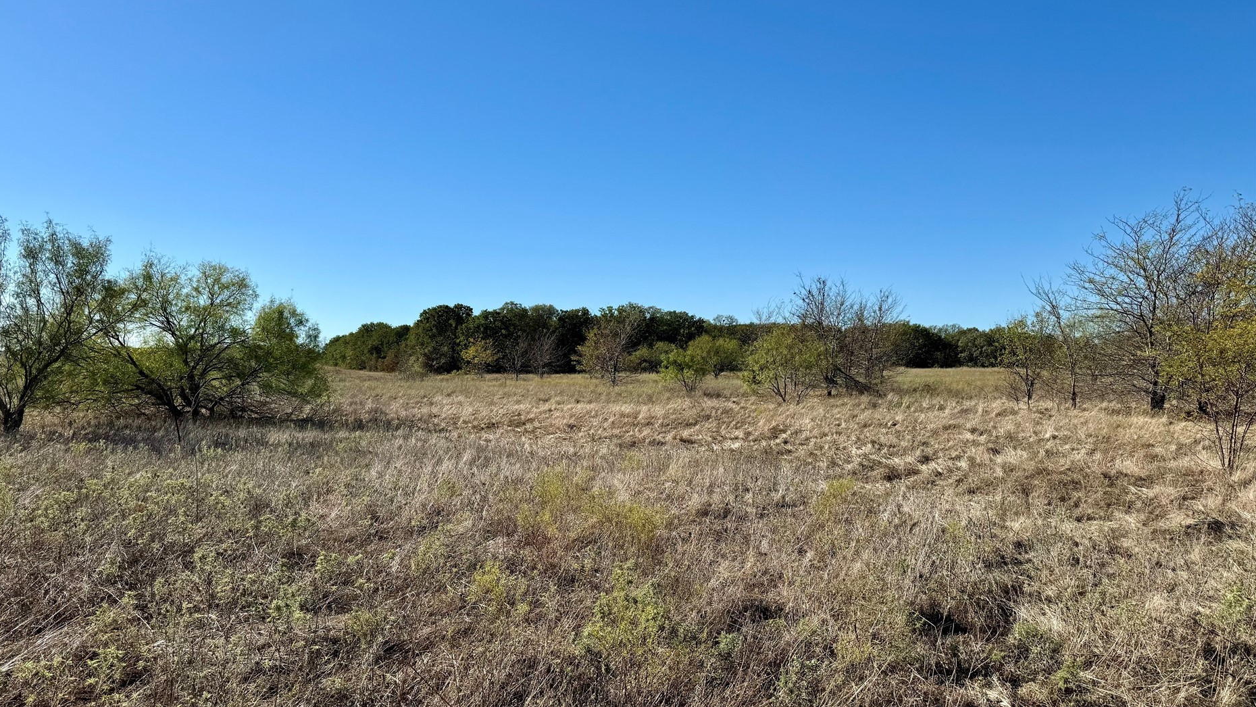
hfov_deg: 69.8
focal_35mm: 27
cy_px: 421
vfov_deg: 42.7
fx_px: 899
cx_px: 610
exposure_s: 1/5348
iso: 80
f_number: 1.78
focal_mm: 6.76
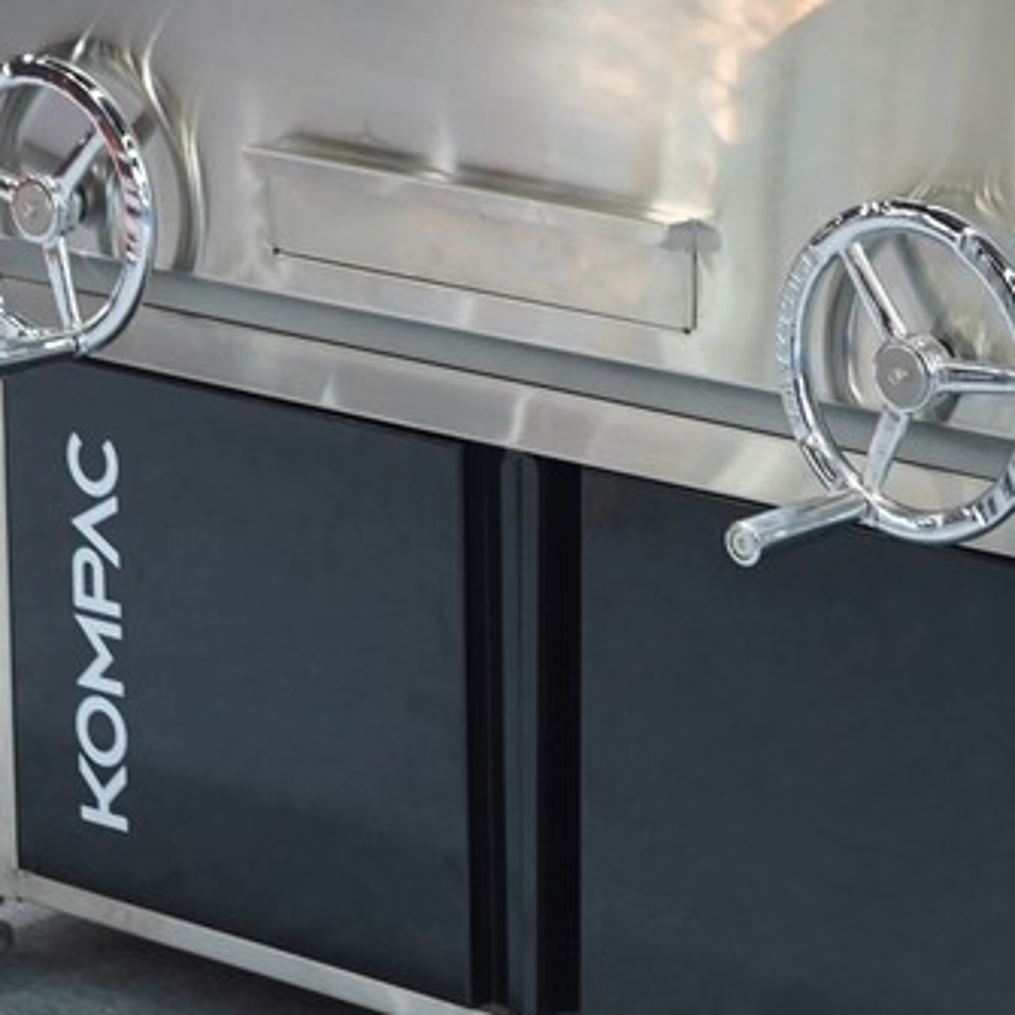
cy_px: 120
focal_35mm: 156
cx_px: 582
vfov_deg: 11.1
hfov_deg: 11.2
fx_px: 5175
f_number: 4
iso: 1600
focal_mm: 48
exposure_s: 1/50
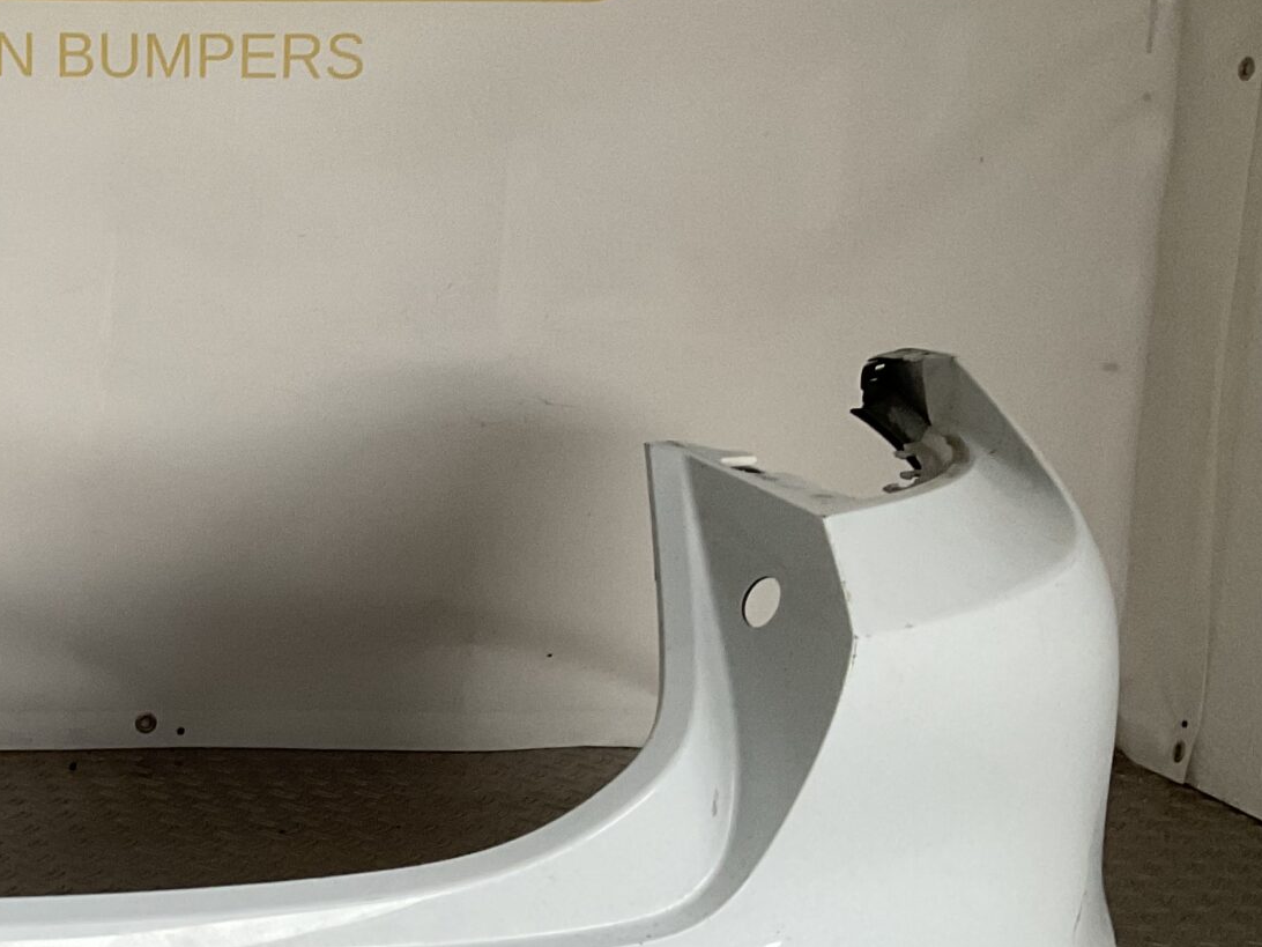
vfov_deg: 21.6
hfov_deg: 25.8
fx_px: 2479
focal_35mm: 68
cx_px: -214
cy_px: 580
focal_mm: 3
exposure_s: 1/60
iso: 100
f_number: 1.8
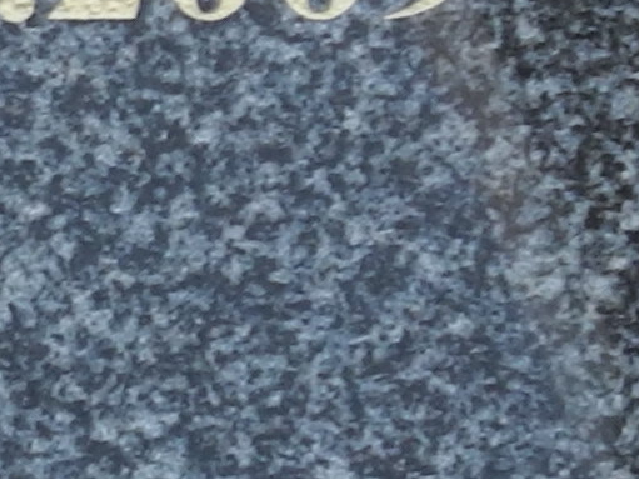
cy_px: -285
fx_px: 12384
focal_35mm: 671
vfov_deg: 2.2
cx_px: -1090
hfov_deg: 2.9
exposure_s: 1/80
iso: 100
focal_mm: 20.1
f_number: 4.5
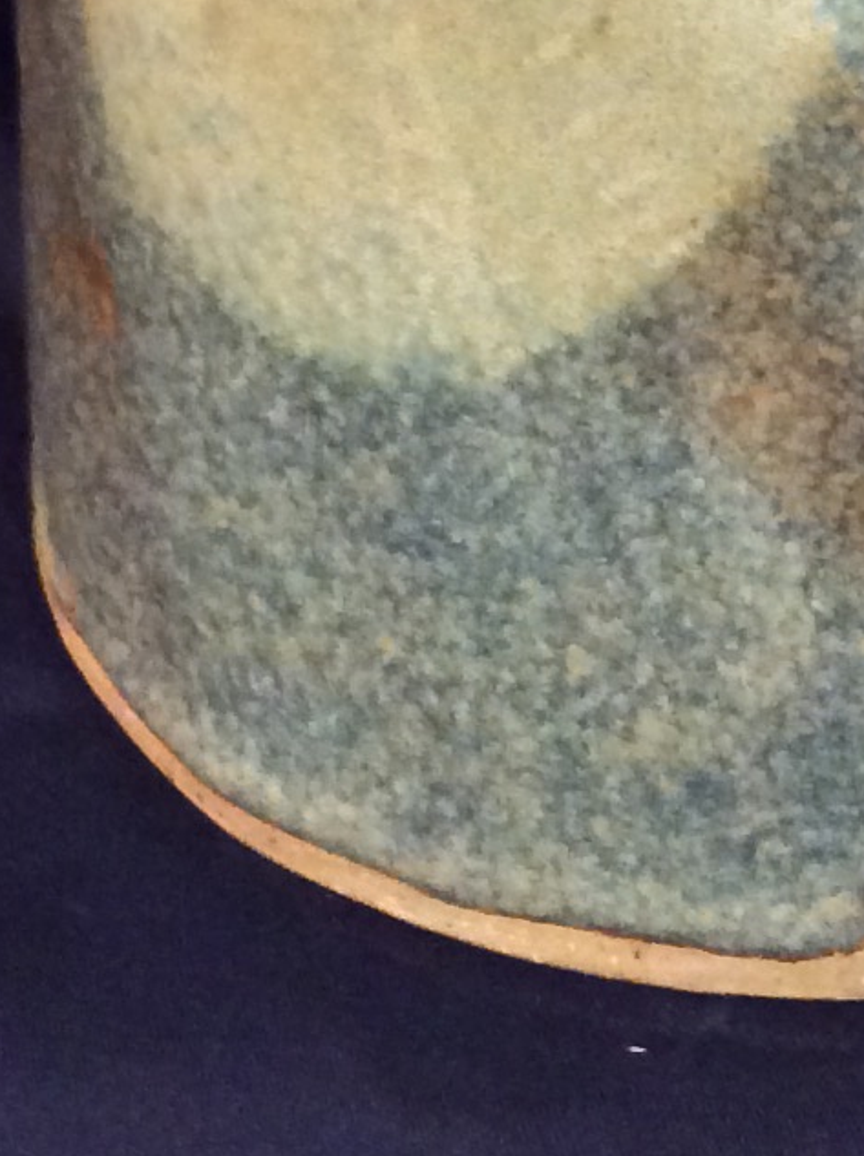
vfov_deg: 14.1
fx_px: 4370
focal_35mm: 131
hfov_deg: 11.2
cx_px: 764
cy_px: -590
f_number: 2.4
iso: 320
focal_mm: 3.3
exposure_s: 1/15
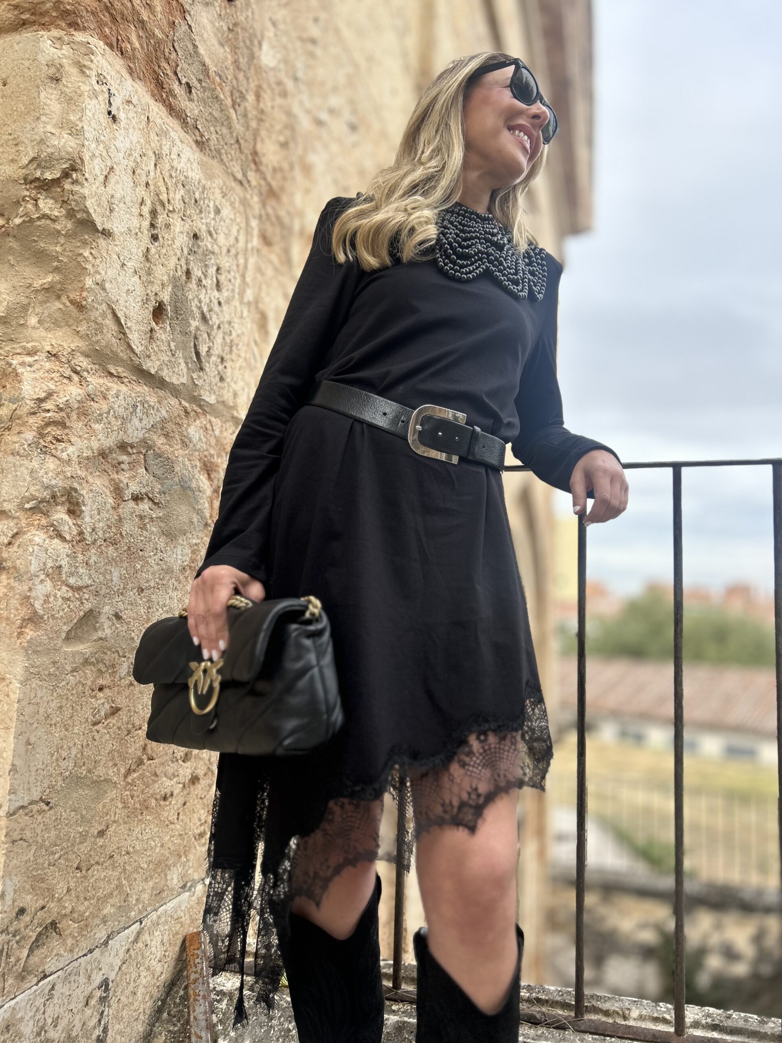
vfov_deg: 67.3
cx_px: 391
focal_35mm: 26
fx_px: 783
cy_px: 522
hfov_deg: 53.1
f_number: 1.5
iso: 50
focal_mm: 5.7
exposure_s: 1/827
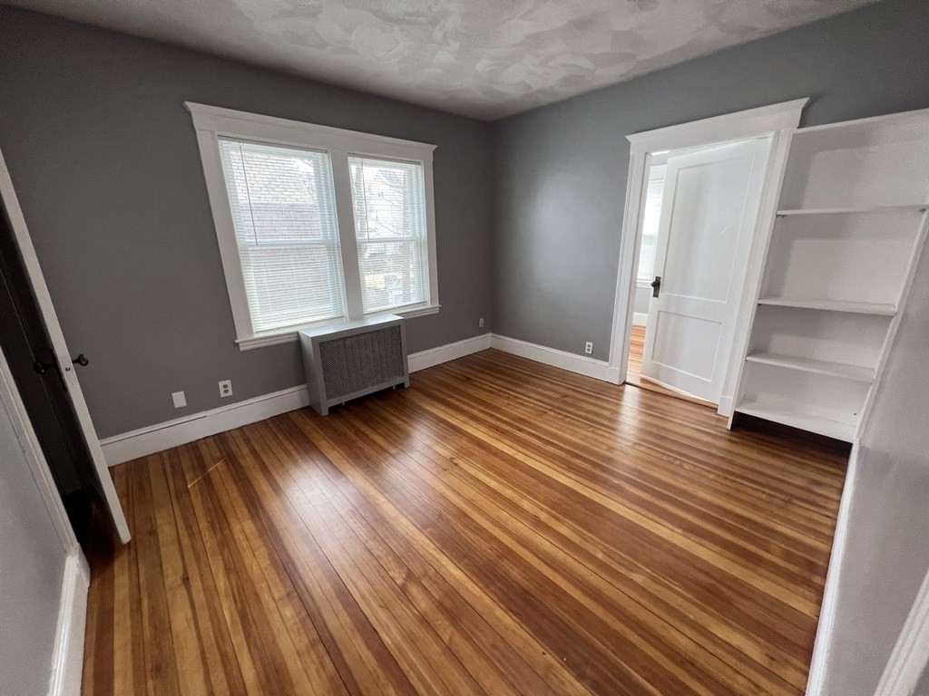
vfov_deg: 89.9
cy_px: 348
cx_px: 464
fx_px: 349
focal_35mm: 13
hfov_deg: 106.2
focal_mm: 1.57
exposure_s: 1/122
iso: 100
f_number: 1.8
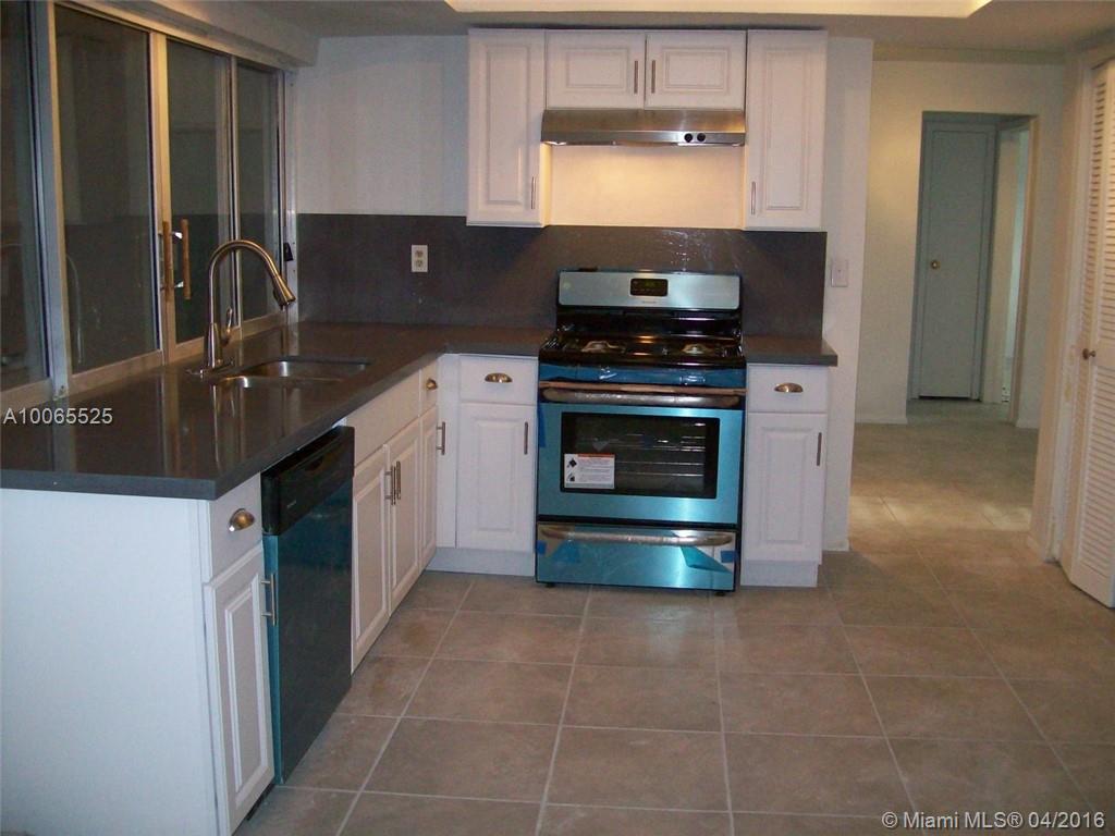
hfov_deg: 51.4
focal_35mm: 36
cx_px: 558
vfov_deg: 39.7
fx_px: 1160
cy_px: 418
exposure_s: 1/64
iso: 200
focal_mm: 6
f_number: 2.7
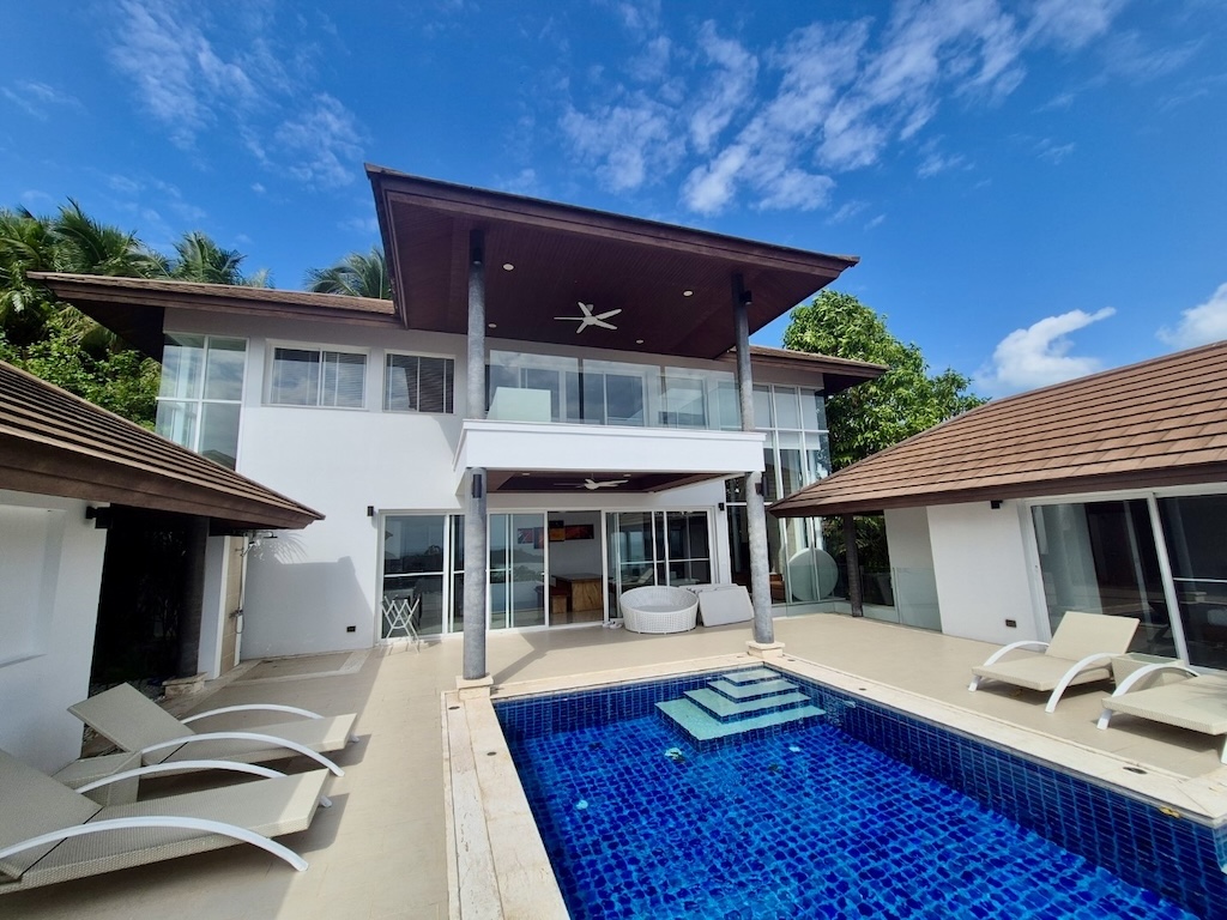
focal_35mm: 13
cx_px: 614
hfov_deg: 106.2
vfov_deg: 89.9
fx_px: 461
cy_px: 460
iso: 50
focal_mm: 2.2
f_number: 2.2
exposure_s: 1/3592
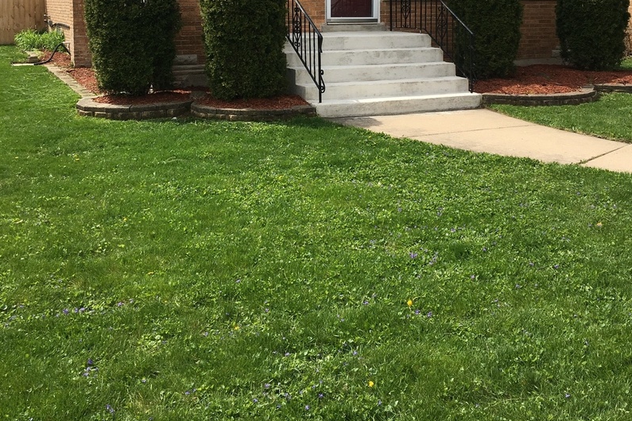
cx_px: 315
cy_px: 44
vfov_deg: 31.2
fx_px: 720
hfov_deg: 47.4
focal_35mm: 41
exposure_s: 1/1451
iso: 25
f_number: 2.2
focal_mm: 4.15
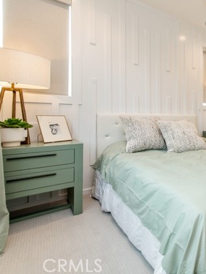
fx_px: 182
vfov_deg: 73.6
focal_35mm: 23
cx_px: 217
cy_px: 120
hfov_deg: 46.5
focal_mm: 14
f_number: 4
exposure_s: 1/60
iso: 200
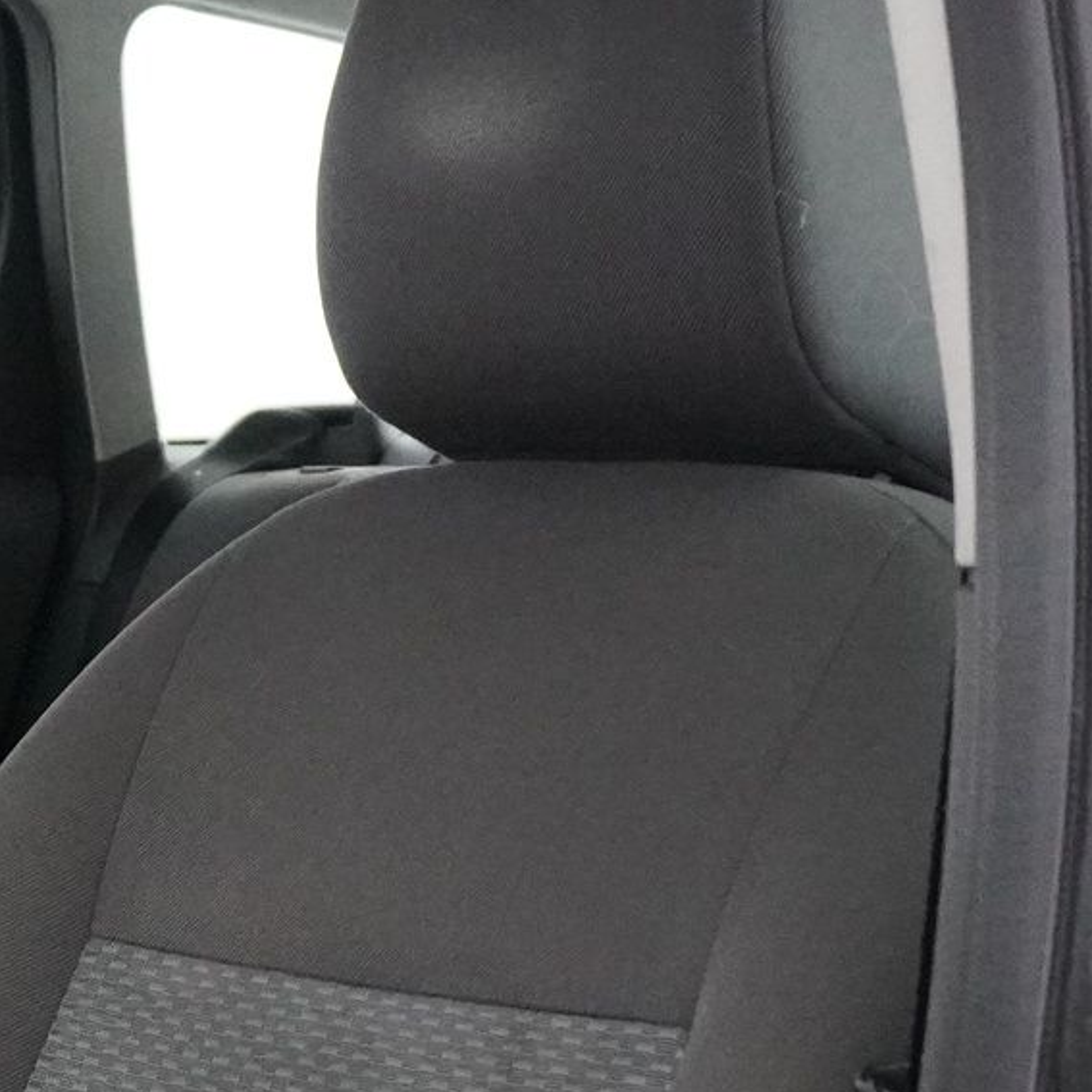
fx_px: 3212
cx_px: -245
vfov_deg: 18.6
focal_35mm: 90
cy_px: 1197
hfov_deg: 18.2
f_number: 3.5
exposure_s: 1/100
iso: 6400
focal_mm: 16
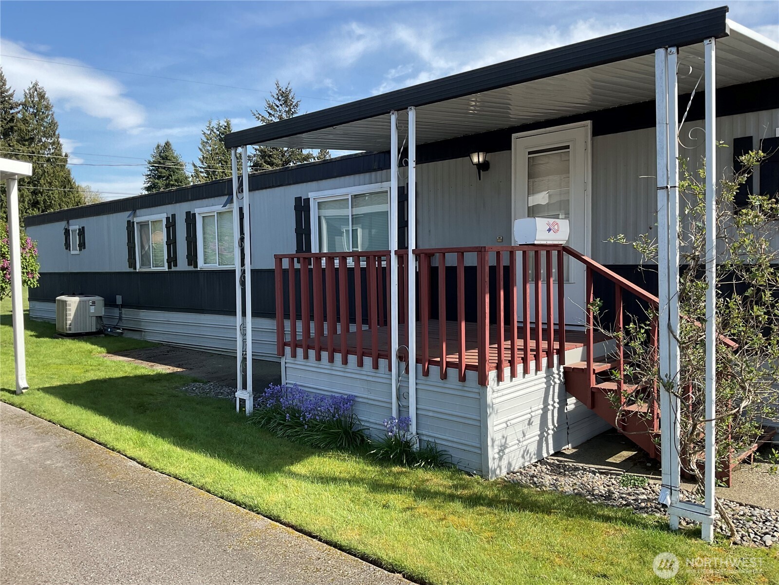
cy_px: 292
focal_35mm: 29
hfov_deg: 61.7
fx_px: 653
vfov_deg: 48.2
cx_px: 390
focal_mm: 3
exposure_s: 1/855
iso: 16
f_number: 1.8
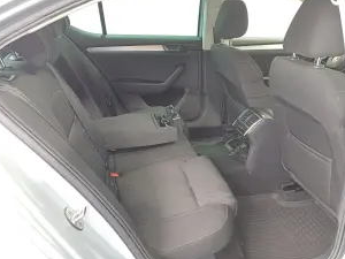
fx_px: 299
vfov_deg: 46.8
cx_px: 160
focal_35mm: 30
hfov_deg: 59.9
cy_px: 124
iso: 400
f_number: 1.8
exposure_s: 1/33.3
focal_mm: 4.65
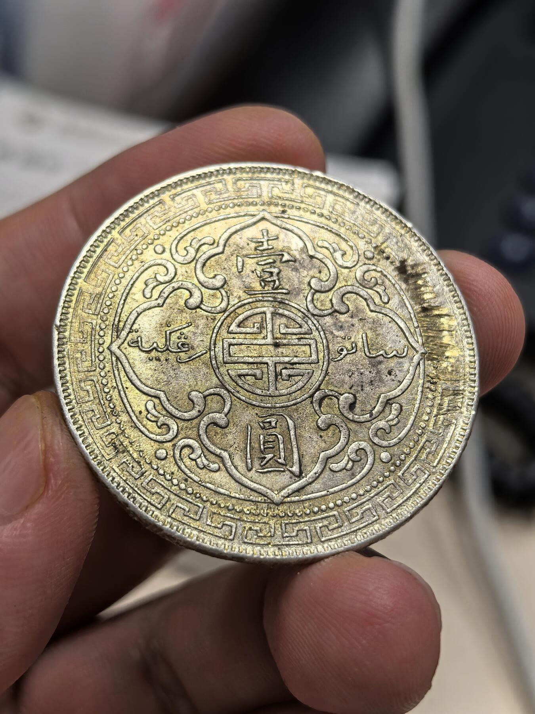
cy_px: 357
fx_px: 1113
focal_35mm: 54
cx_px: 268
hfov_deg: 27.0
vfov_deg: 35.5
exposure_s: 1/100
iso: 80
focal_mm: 6.98
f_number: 2
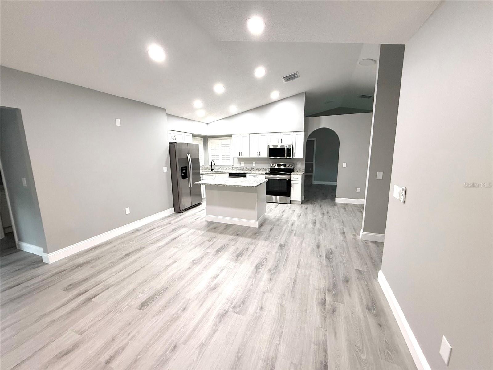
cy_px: 185
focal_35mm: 14
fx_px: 199
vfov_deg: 85.7
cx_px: 246
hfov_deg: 102.1
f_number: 2.2
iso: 320
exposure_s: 1/120
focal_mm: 2.22
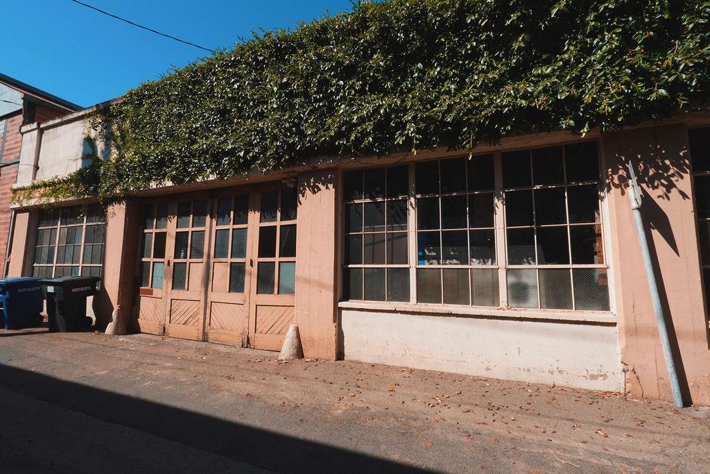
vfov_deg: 72.1
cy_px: 237
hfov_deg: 95.0
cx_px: 355
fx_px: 325
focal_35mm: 16
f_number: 16
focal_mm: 11
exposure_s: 1/60
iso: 100
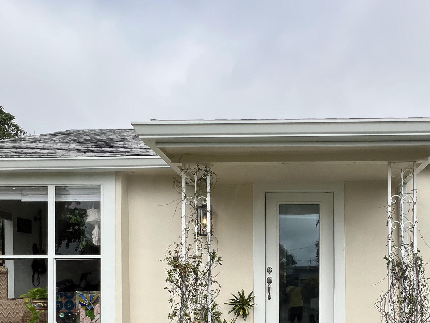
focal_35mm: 28
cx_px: 290
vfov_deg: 45.6
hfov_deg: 61.7
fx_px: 348
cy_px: 284
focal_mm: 1.6
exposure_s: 1/1647
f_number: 1.8
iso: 32
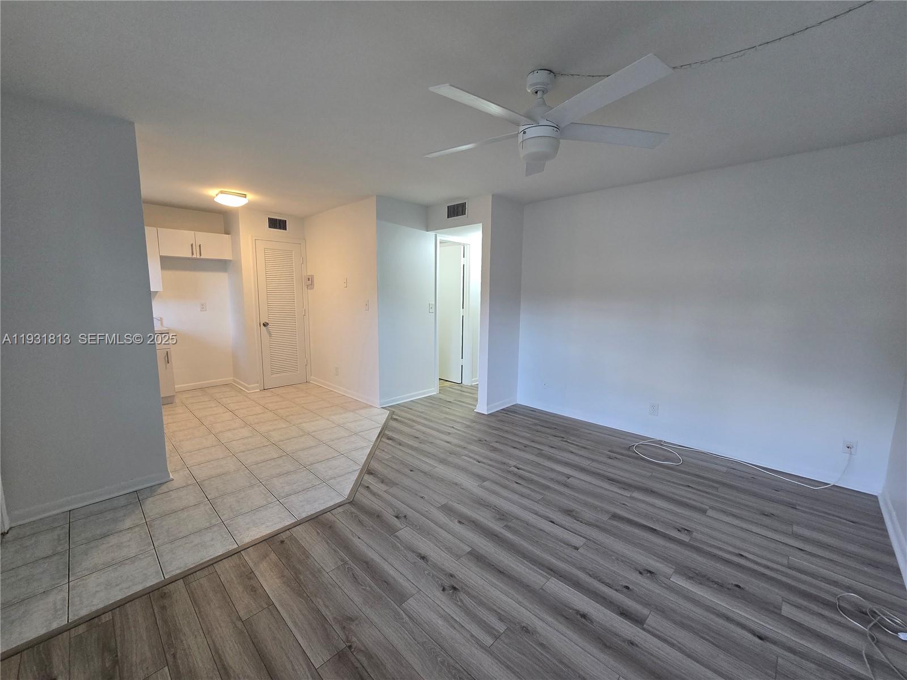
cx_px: 454
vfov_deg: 89.9
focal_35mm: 13
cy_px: 340
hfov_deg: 106.2
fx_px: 341
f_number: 2.2
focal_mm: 2.2
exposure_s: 1/60
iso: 200
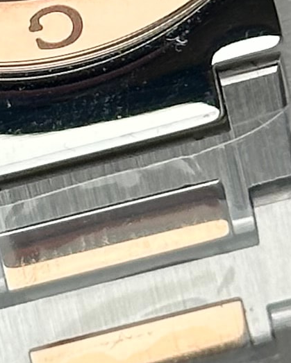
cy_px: -8
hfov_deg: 4.3
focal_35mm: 361
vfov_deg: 5.3
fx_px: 3883
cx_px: -34
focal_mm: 6.86
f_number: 1.78
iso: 64
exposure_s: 1/1639
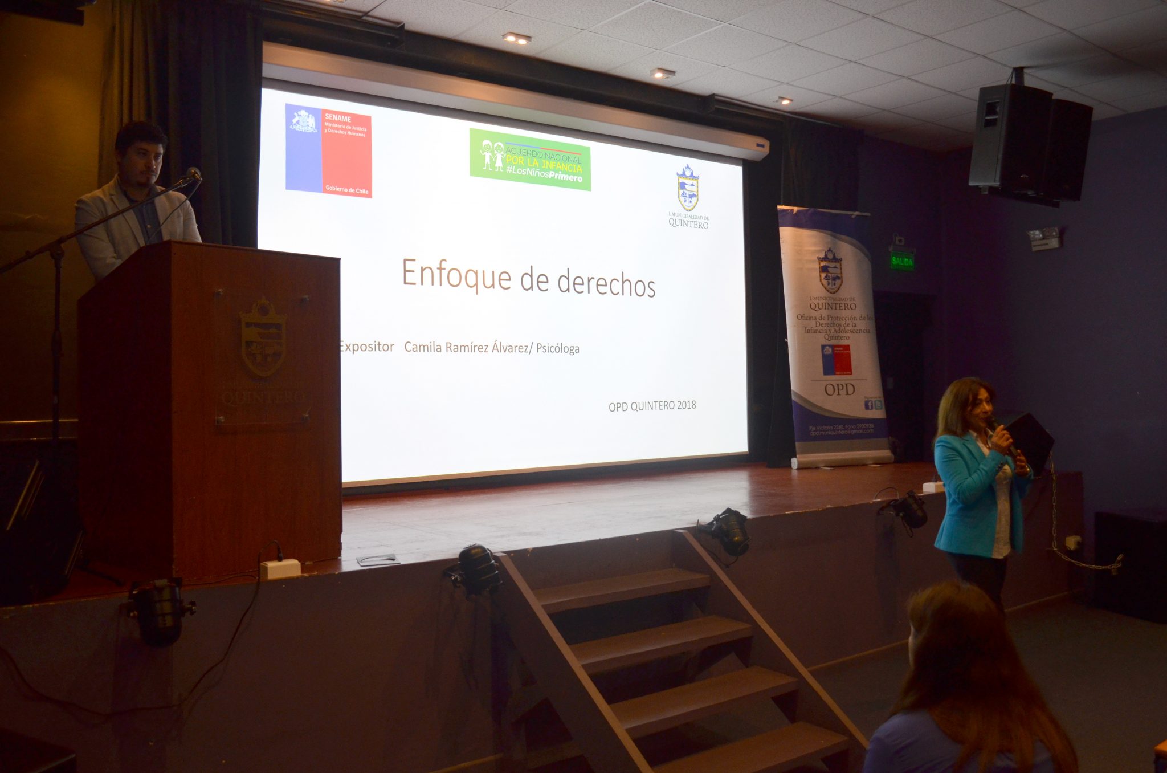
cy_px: 386
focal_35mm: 30
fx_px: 970
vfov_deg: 43.4
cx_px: 584
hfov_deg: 62.0
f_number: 4
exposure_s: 1/60
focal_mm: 20
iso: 800
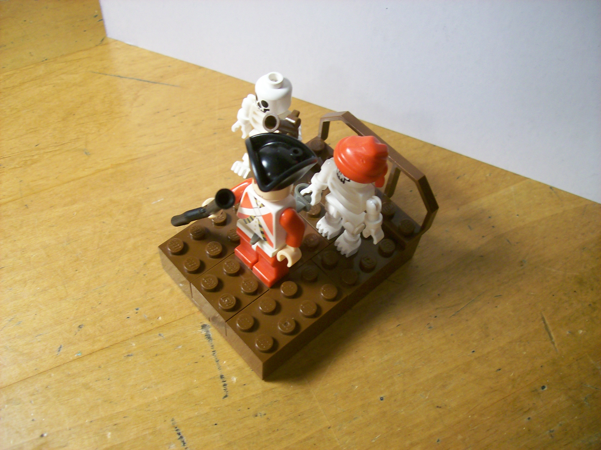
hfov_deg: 51.4
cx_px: 300
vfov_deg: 39.6
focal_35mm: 36
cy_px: 225
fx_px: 625
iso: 83
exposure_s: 1/32
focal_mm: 6
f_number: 2.7
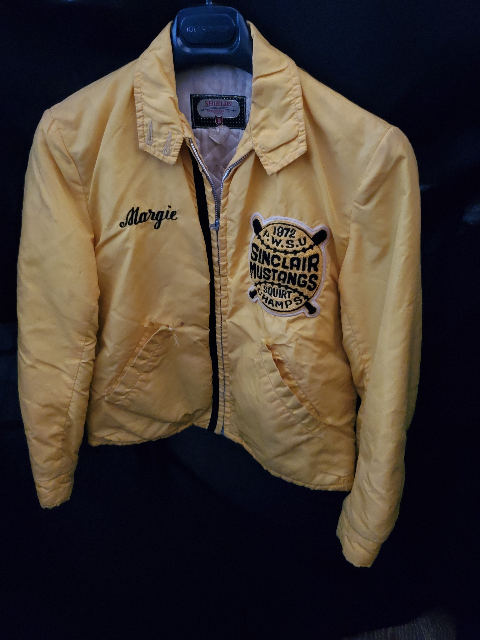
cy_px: 320
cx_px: 240
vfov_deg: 67.3
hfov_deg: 53.1
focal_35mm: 26
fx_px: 481
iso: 1000
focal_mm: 4.3
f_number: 1.5
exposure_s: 1/9
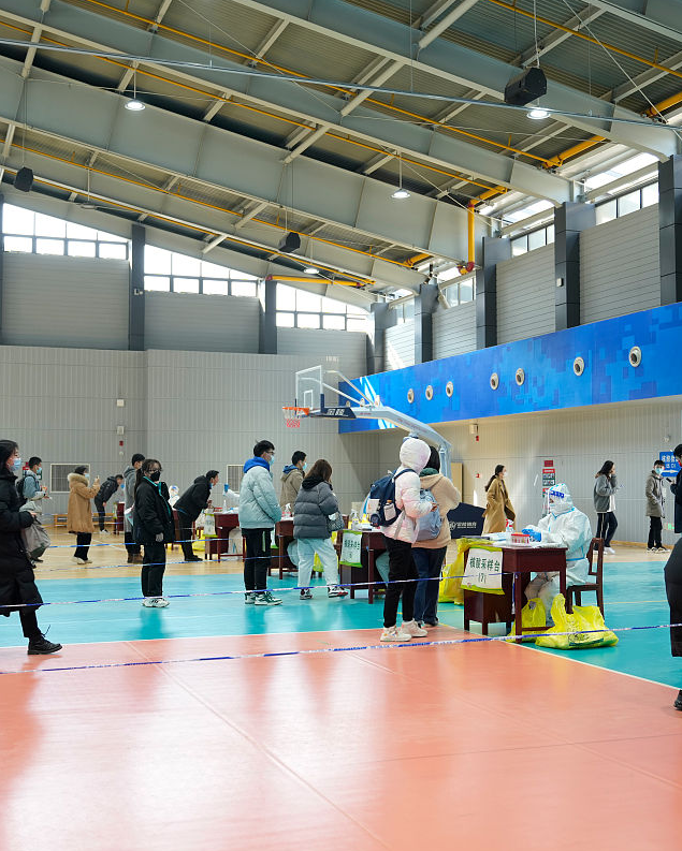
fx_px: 1110
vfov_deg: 42.0
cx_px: 343
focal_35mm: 44
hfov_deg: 34.2
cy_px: 427
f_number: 2.8
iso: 500
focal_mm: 31
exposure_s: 1/125
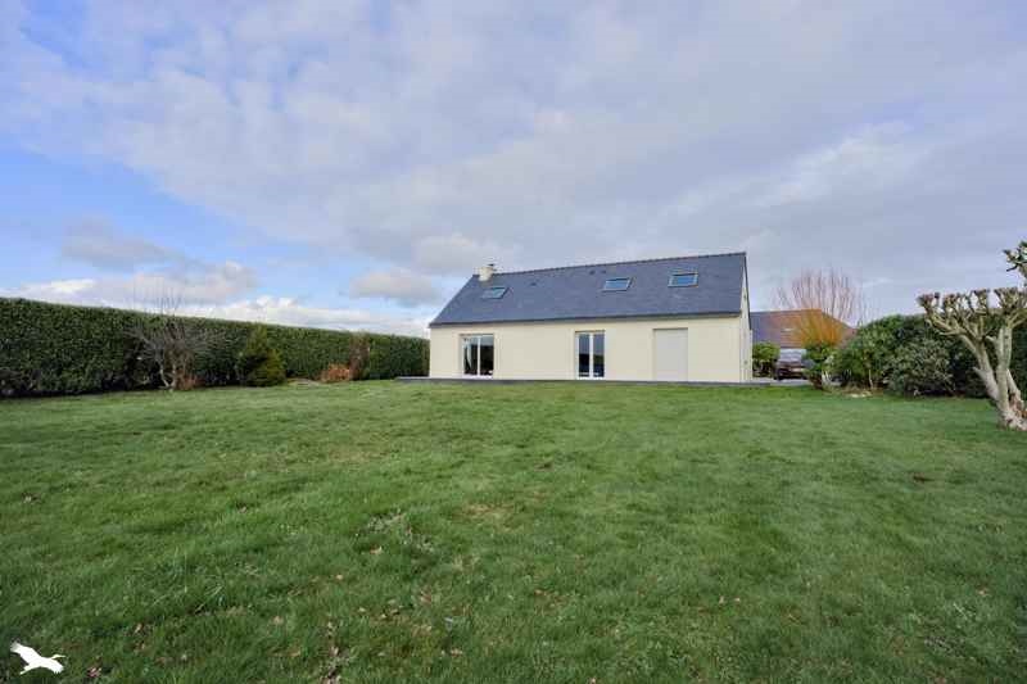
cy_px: 342
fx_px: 519
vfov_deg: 66.8
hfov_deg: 89.4
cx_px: 514
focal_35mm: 18
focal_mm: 18.2
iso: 800
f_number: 8
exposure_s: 1/4000
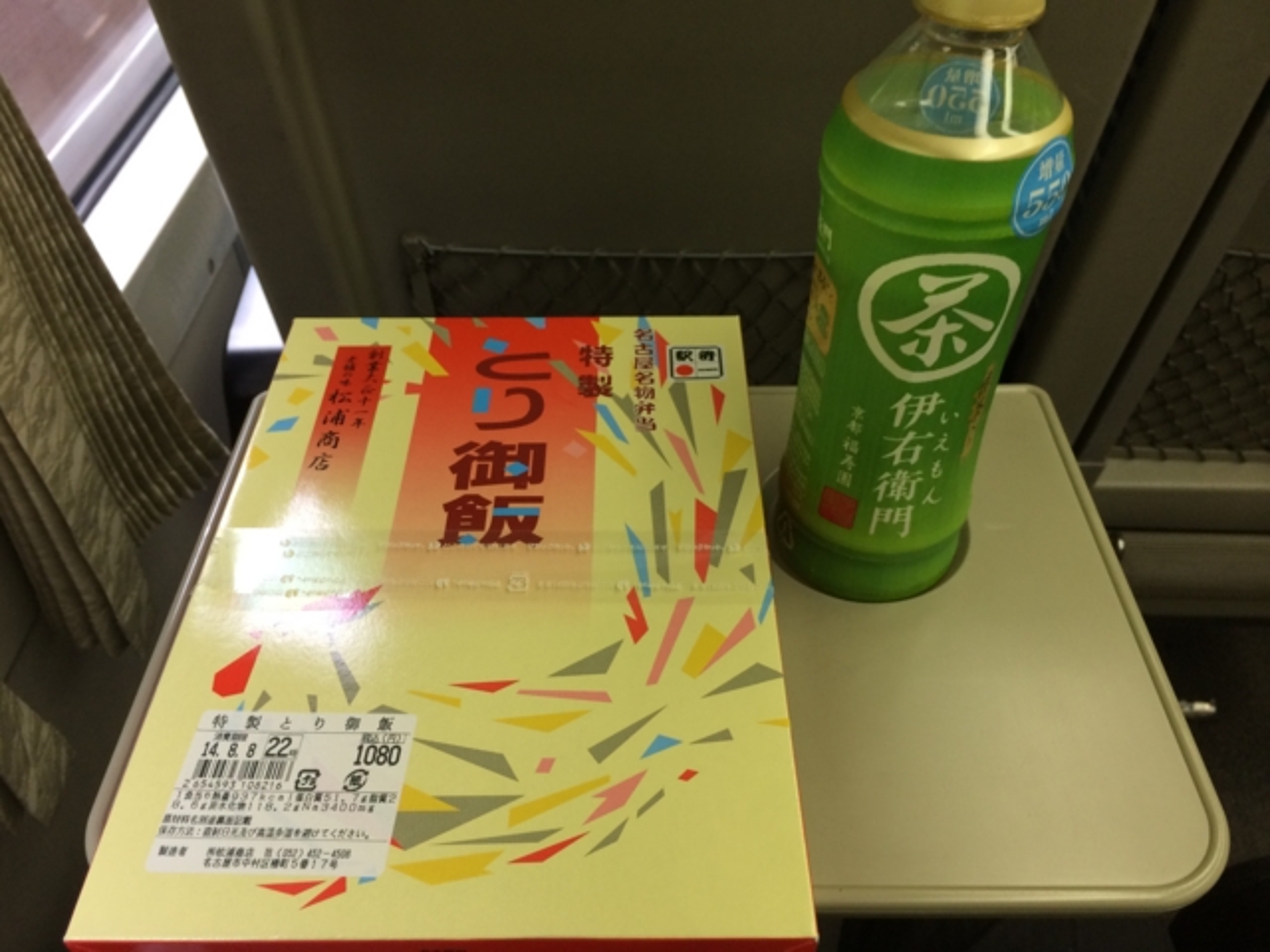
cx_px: 635
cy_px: 476
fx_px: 1101
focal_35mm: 30
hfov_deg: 60.0
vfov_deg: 46.8
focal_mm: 4.12
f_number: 2.2
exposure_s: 1/30
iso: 40
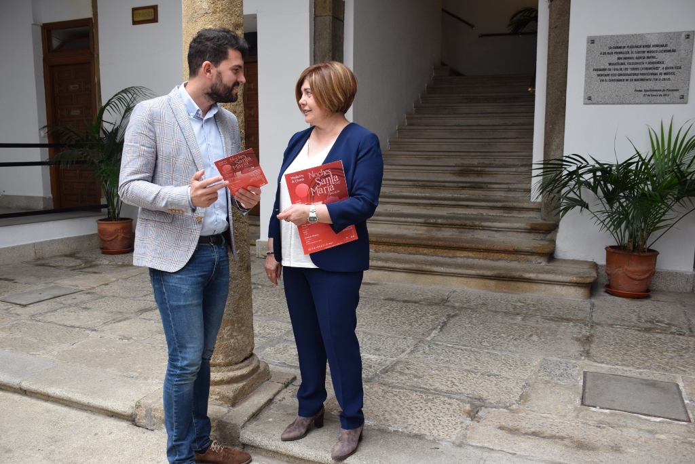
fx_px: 579
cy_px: 232
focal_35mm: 30
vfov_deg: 43.7
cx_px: 348
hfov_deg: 61.9
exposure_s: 1/100
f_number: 5
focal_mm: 20
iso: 400
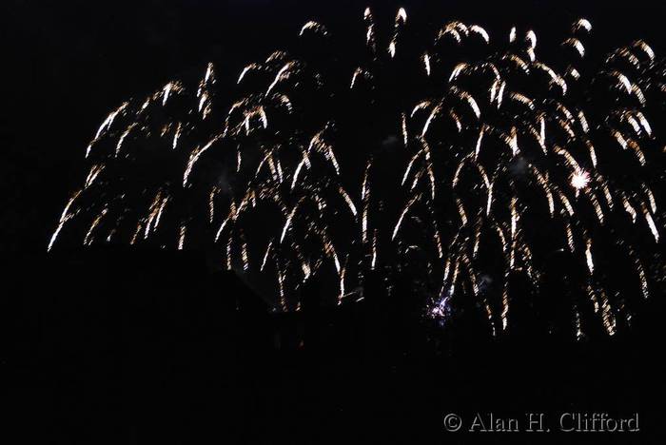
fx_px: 2277
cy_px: 222
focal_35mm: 123
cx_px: 333
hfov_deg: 16.6
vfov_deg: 11.2
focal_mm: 82
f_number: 5.3
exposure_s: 1/6
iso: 1600
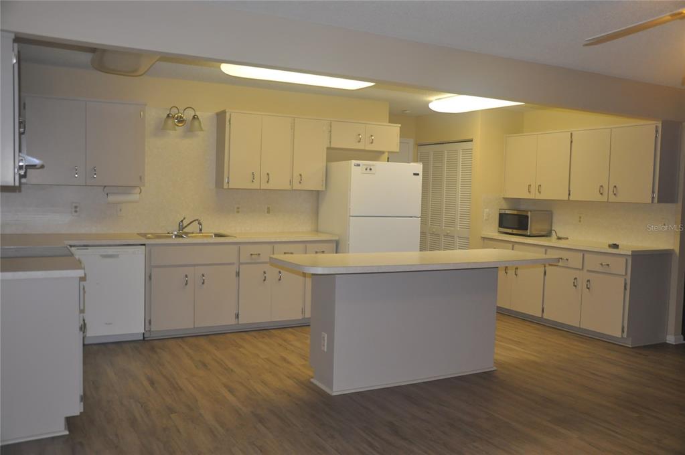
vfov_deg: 41.6
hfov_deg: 59.5
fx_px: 599
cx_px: 342
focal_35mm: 32
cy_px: 228
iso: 800
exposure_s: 1/60
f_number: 3.8
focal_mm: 21
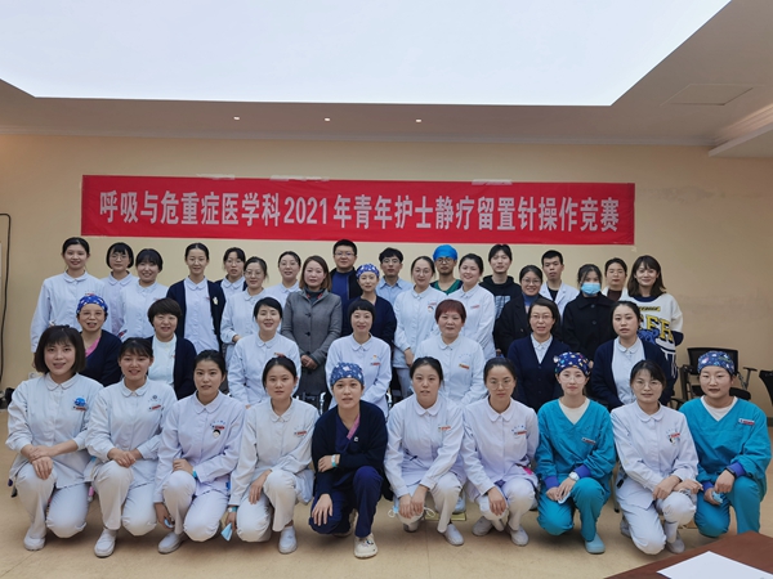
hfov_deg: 65.3
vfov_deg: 51.4
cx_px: 386
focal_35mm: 27
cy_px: 290
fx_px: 603
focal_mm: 6.71
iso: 160
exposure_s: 1/769
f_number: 1.9
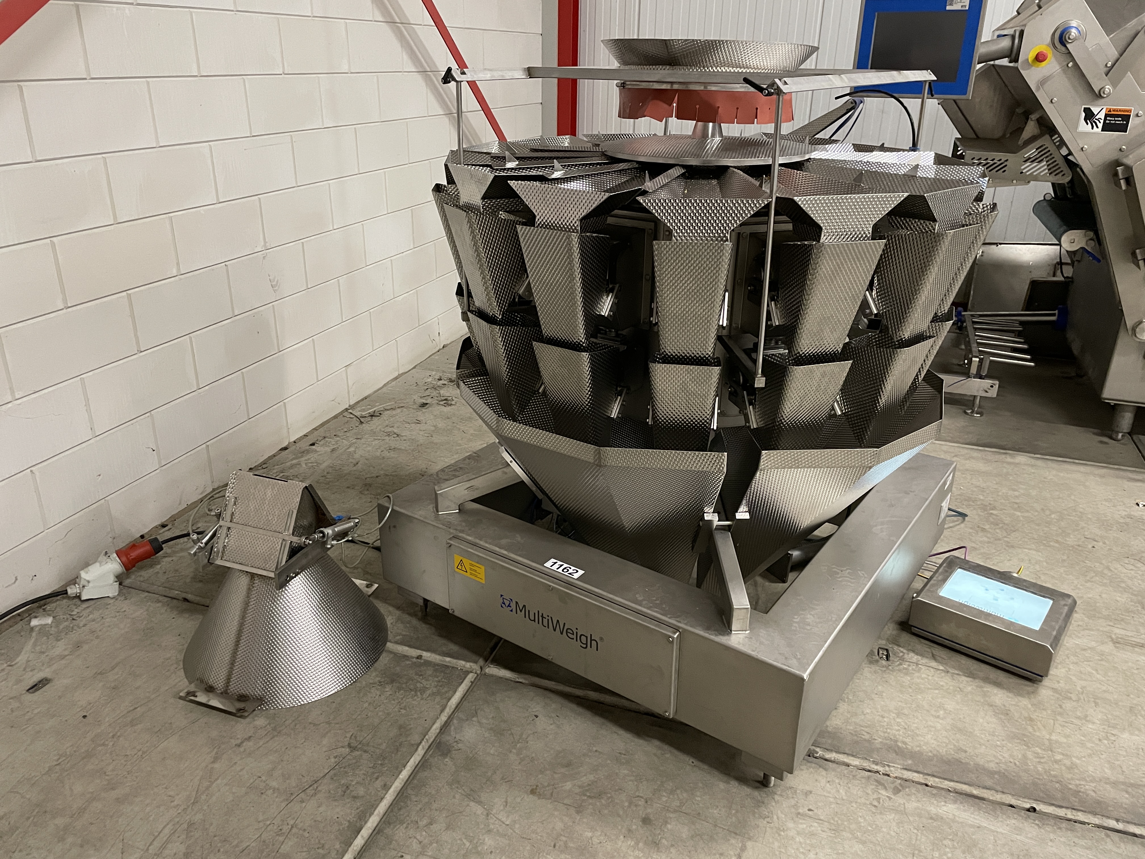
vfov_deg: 53.1
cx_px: 572
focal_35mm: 26
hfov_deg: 67.3
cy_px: 430
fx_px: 860
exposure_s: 1/50
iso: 500
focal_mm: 4.2
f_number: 1.6
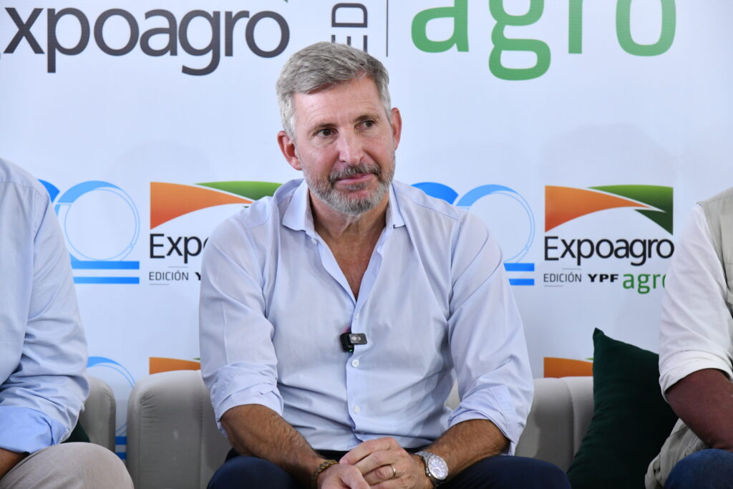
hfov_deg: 20.4
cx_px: 366
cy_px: 244
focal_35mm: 100
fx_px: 2036
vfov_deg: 13.7
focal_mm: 100
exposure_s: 1/80
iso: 2500
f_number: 6.3
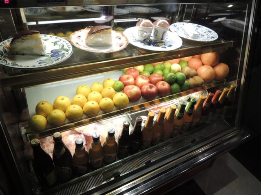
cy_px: 98
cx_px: 130
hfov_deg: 71.6
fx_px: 181
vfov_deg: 56.8
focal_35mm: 24
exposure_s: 1/30
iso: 160
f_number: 2.8
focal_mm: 4.3
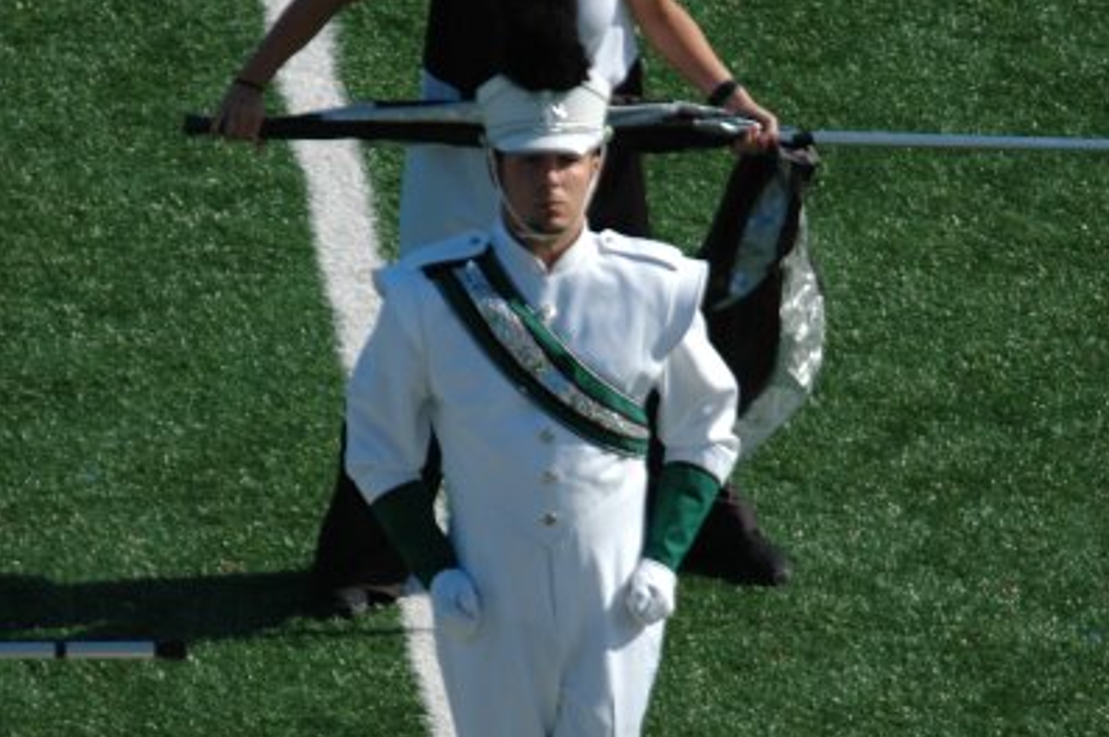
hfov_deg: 2.3
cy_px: 382
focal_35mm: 907
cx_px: 554
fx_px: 27917
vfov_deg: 1.5
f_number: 5.6
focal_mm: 400
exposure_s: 1/640
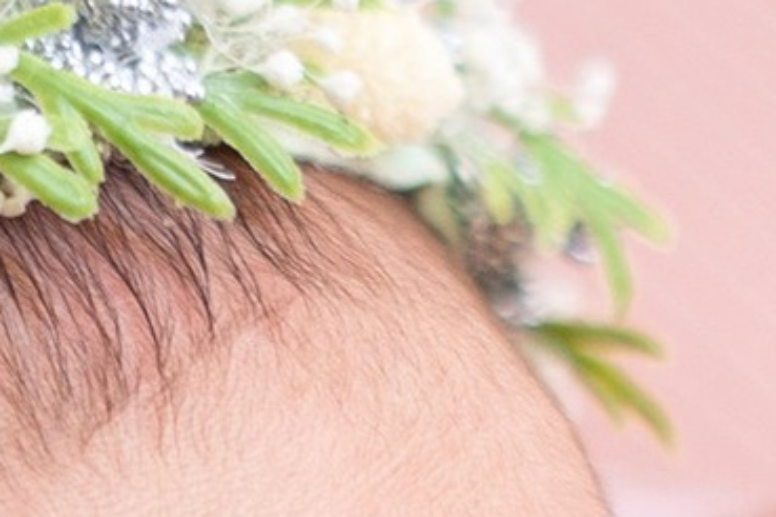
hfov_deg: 5.6
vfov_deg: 3.7
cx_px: -57
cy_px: 1511
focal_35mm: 364
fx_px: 7846
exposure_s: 1/200
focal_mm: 35
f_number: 1.6
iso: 200
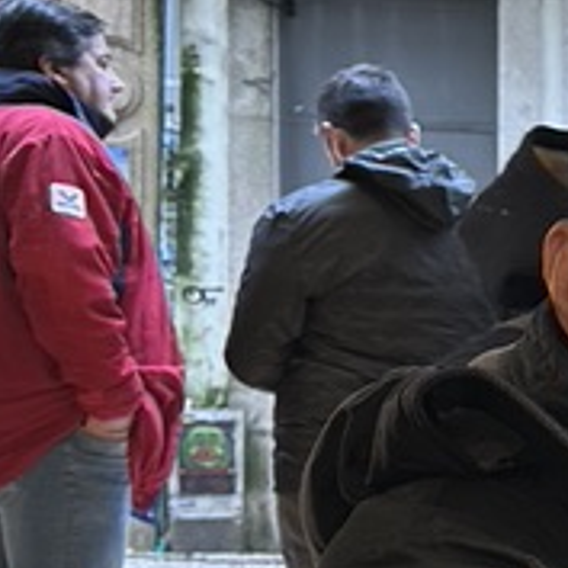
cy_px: 507
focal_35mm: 123
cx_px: 1152
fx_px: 2283
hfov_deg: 12.4
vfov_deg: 14.0
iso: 125
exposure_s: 1/50
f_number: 1.78
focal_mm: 6.86
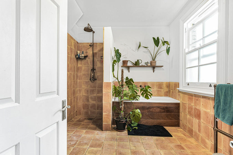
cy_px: 78
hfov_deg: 89.4
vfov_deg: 66.8
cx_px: 116
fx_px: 118
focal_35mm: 18
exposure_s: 1/1.67
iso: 100
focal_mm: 18.2
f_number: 13
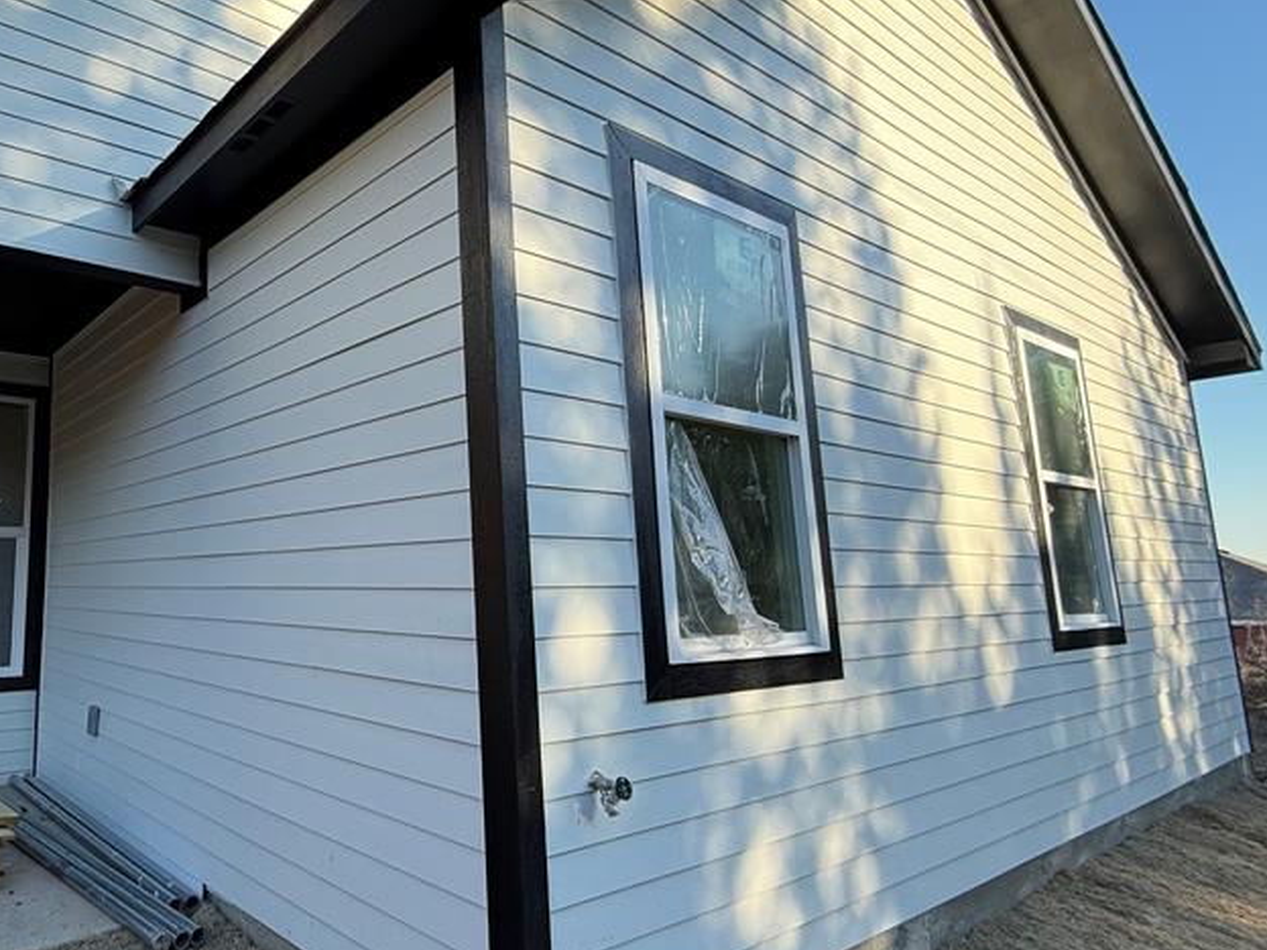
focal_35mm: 23
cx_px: 307
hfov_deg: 68.8
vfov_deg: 58.9
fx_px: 842
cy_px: 468
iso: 50
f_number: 2.2
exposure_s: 1/439
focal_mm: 2.22
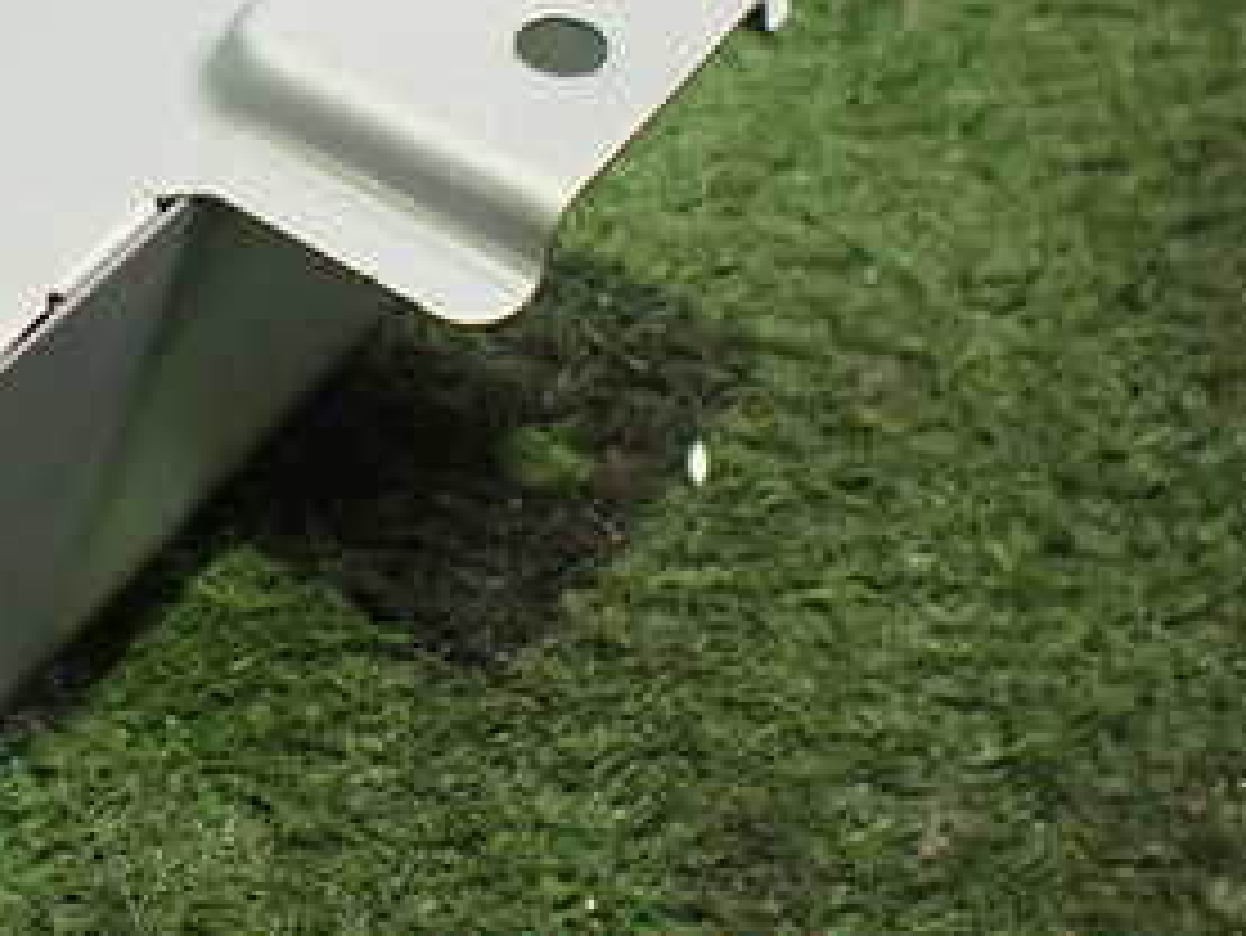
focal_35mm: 65
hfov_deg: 28.6
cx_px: 108
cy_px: 36
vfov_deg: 21.9
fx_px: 2341
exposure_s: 1/30
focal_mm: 5.4
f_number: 2.3
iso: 800
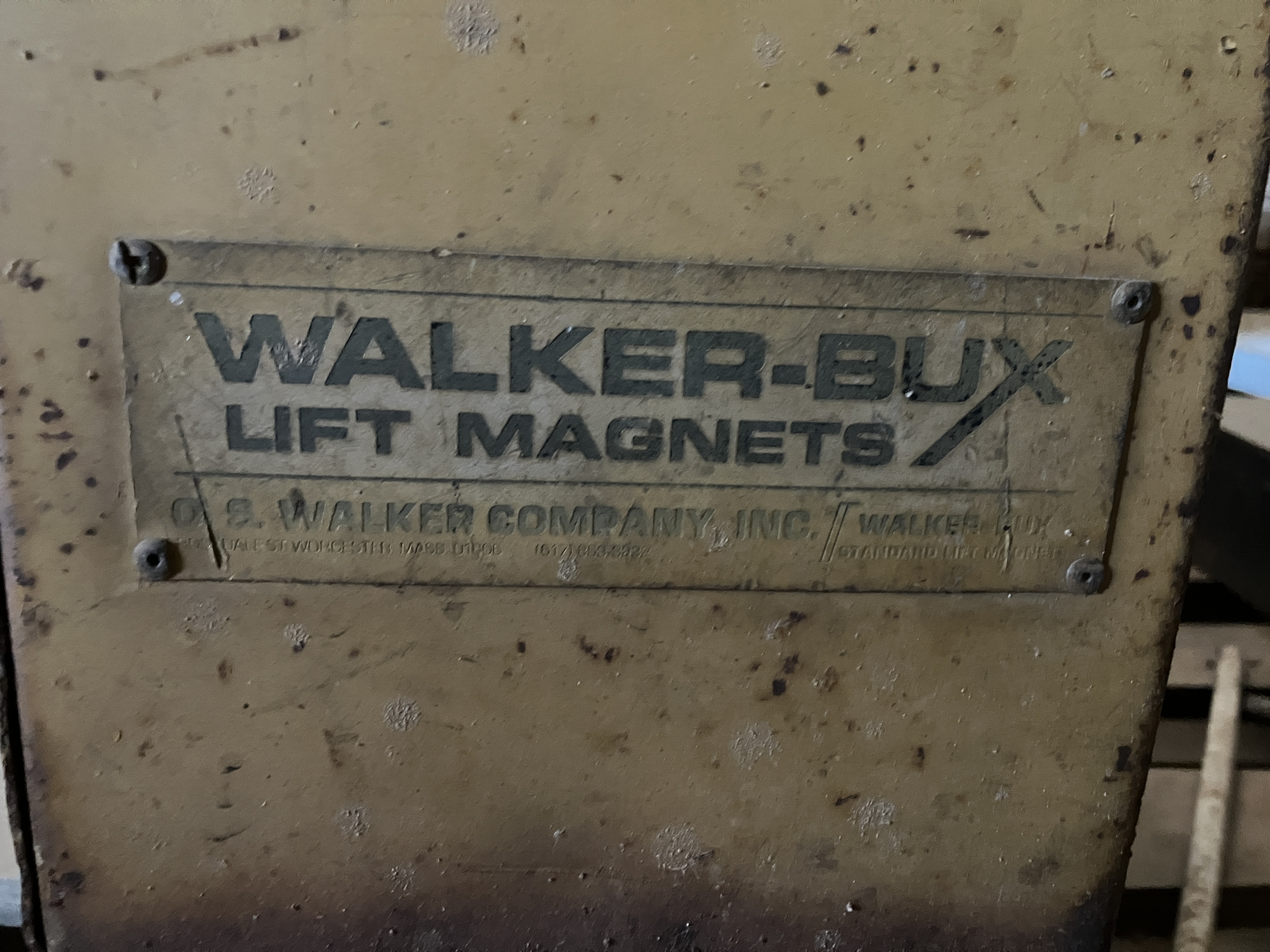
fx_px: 1027
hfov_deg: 63.4
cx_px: 635
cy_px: 476
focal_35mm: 28
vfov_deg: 49.7
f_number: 1.8
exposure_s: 1/21
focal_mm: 3.99
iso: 640
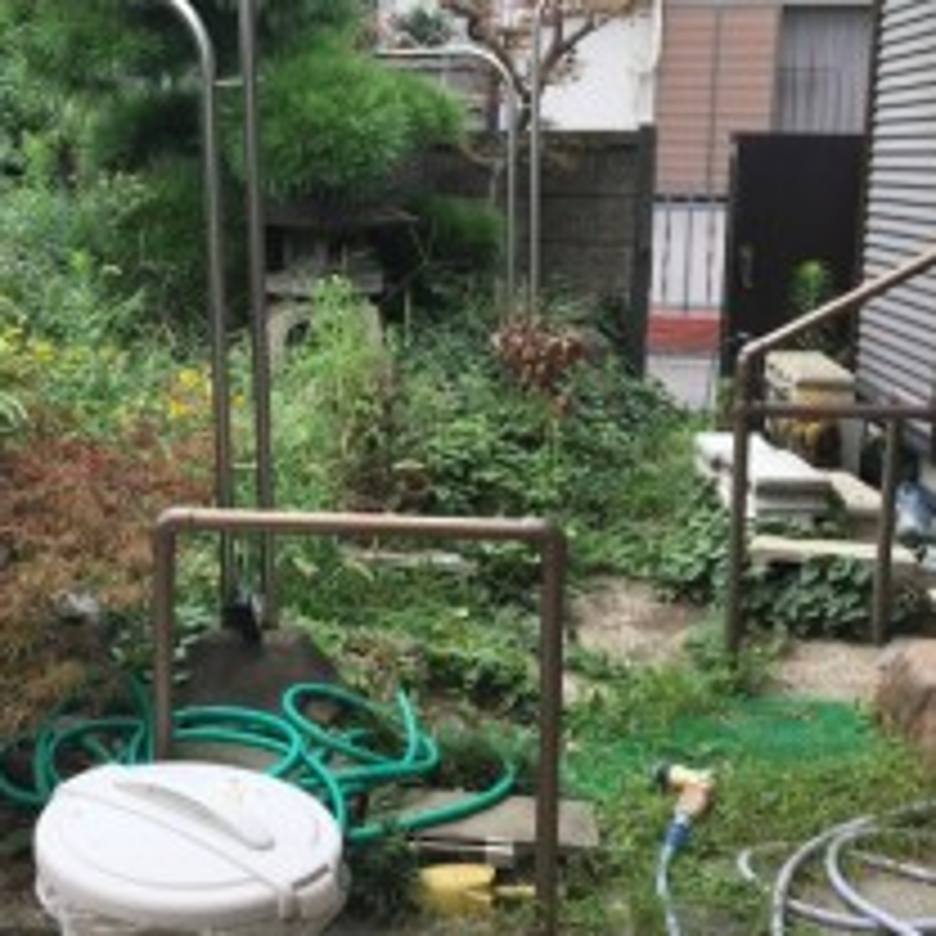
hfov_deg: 31.8
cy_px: 367
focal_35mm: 53
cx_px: 274
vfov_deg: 32.1
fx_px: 1621
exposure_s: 1/503
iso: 25
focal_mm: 4.15
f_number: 2.2
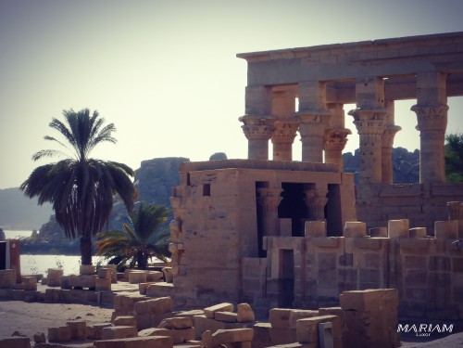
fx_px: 789
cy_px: 174
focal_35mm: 59
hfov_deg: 32.7
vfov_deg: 24.8
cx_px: 232
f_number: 4
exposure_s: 1/1500
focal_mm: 10.4
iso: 125
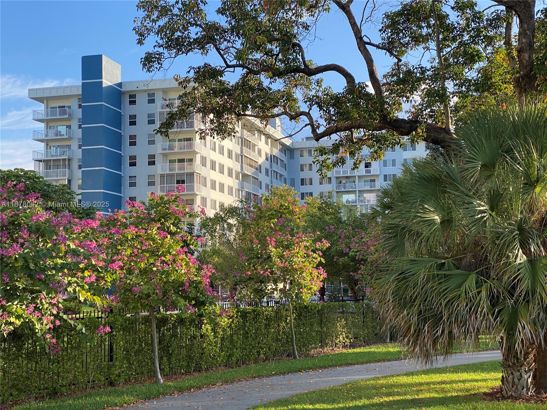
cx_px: 274
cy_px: 205
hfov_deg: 36.8
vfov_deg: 28.0
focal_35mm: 52
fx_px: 822
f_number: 2
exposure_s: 1/413
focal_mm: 6
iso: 20
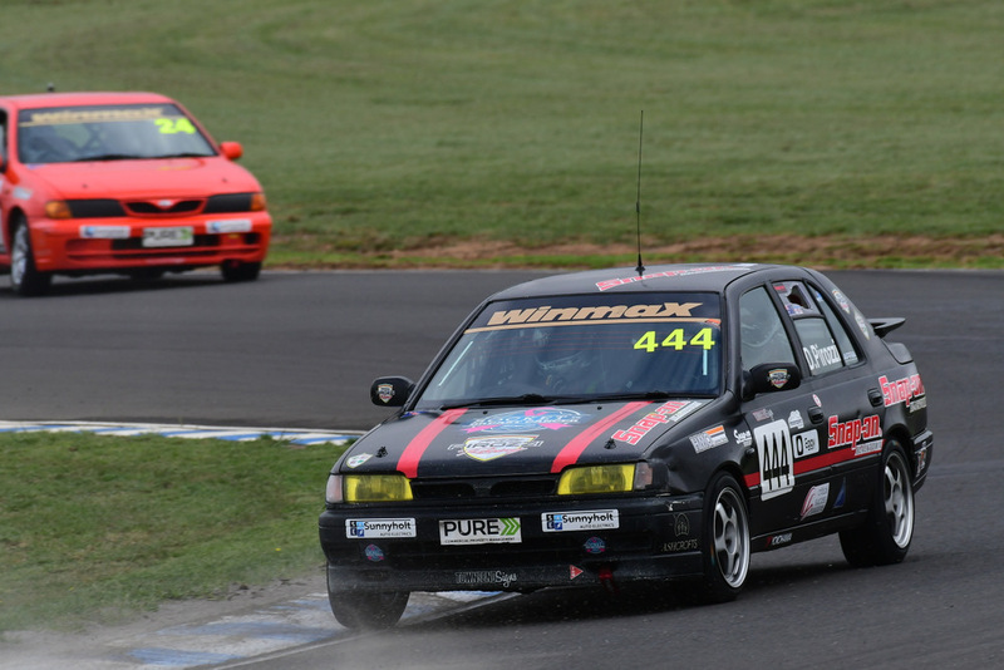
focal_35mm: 750
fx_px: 20923
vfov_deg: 1.8
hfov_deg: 2.7
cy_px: 335
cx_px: 502
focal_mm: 500
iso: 500
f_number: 10
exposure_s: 1/640
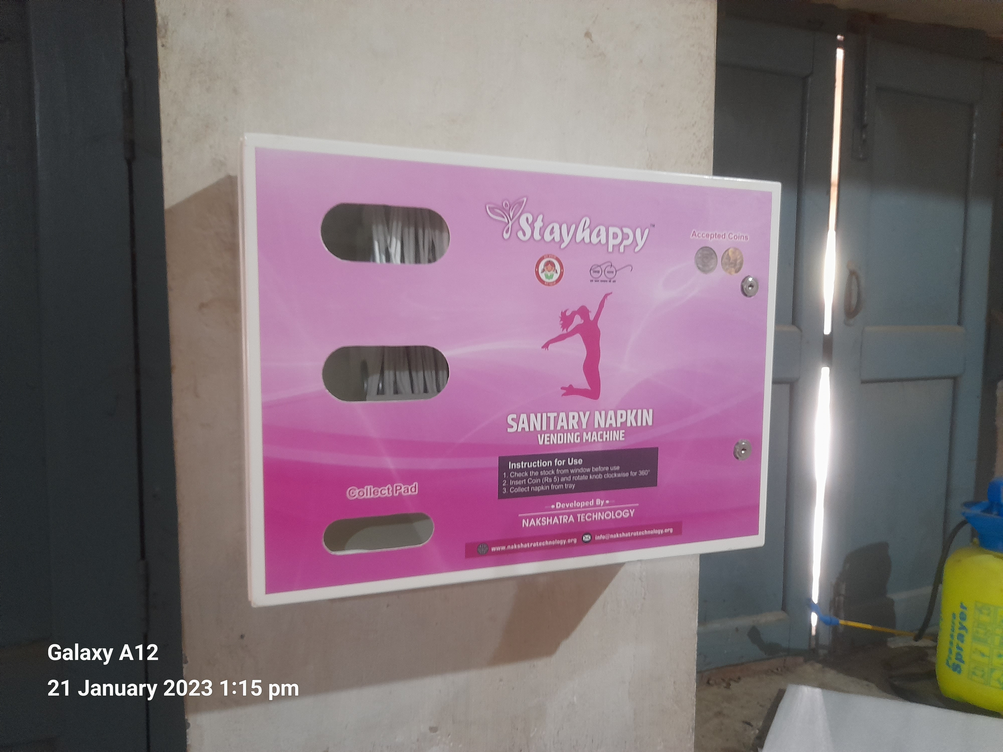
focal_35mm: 25
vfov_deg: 54.9
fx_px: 724
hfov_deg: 69.4
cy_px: 376
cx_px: 502
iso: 400
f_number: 2
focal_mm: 4.6
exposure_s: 1/25
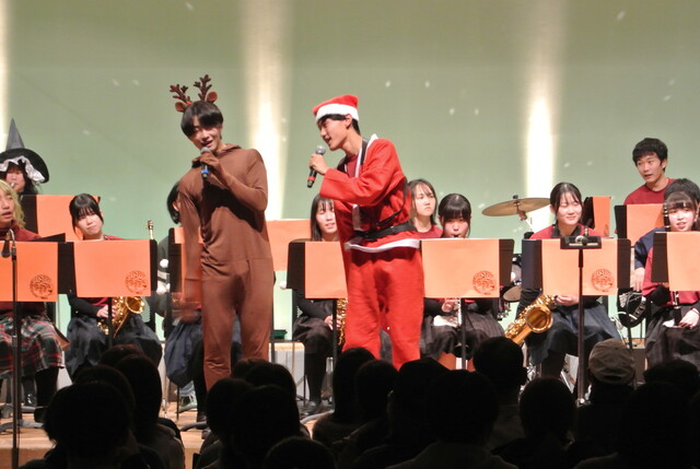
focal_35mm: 189
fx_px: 3681
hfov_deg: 10.9
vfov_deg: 7.3
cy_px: 234
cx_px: 350
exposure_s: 1/20
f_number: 8
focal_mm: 70
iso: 1600
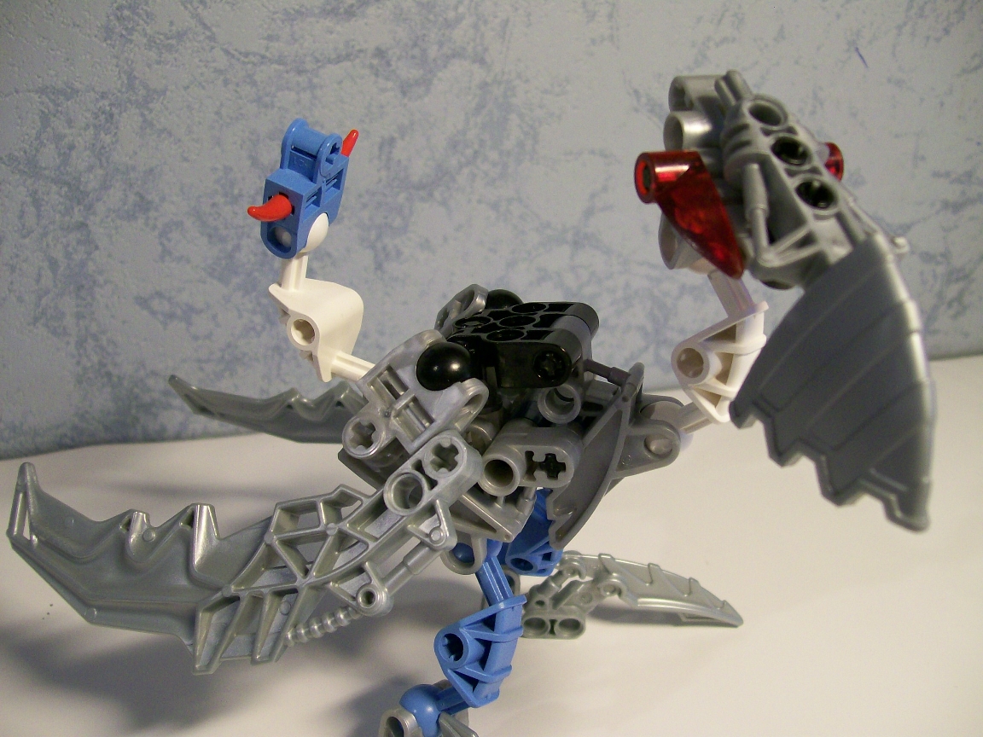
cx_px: 492
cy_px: 368
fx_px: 1022
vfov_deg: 39.7
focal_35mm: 36
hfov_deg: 51.4
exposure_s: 1/32
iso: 144
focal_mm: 6
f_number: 2.7
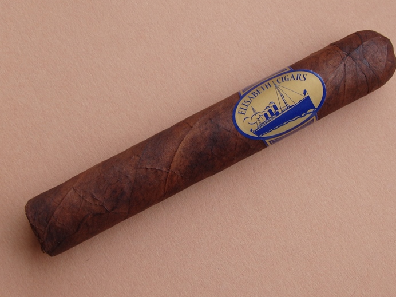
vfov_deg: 24.8
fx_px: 675
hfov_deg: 32.7
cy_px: 129
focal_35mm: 59
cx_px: 211
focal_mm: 9.1
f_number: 4
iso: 125
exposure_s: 1/8
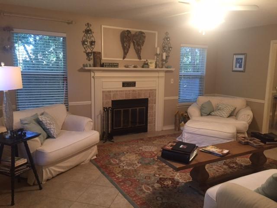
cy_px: 104
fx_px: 232
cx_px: 138
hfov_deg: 61.7
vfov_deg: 48.2
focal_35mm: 29
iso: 160
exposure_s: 1/30
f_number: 2.2
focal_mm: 4.15
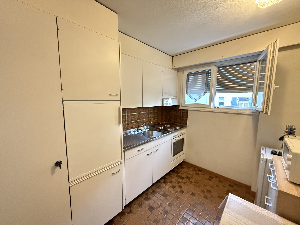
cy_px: 112
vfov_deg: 85.7
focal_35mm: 14
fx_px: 121
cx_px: 150
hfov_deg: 102.1
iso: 800
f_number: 2.2
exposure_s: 1/50
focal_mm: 2.22
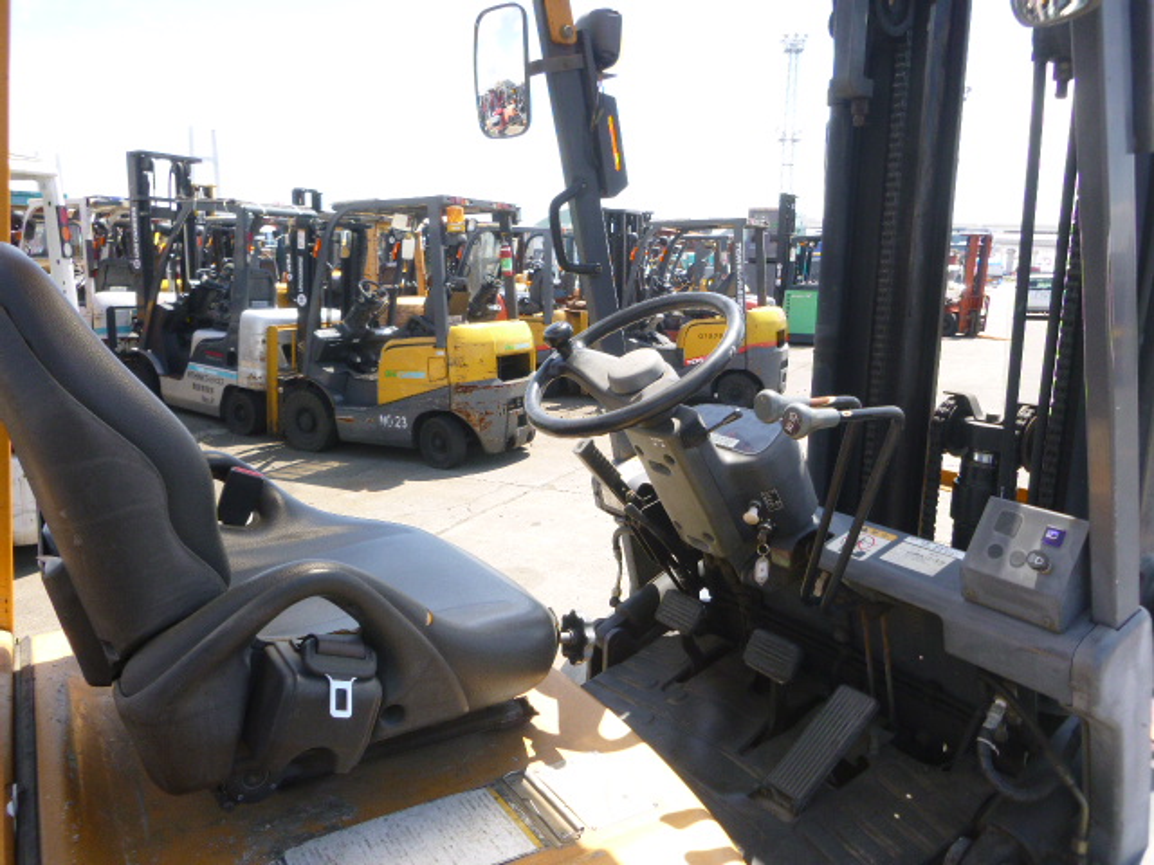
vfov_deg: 54.9
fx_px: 833
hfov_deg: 69.4
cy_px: 432
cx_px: 577
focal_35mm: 25
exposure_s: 1/160
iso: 100
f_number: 3.9
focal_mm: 4.5
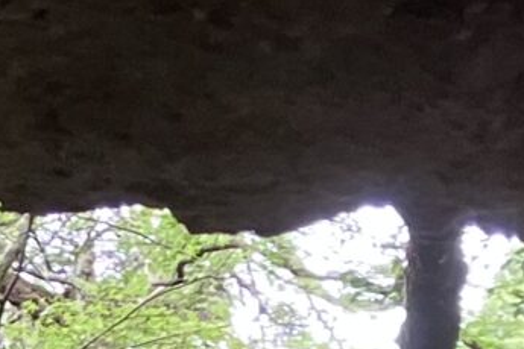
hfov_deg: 9.2
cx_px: -322
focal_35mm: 216
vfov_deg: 5.7
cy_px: 1211
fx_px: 3144
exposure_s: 1/60
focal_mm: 3.99
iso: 100
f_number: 1.8
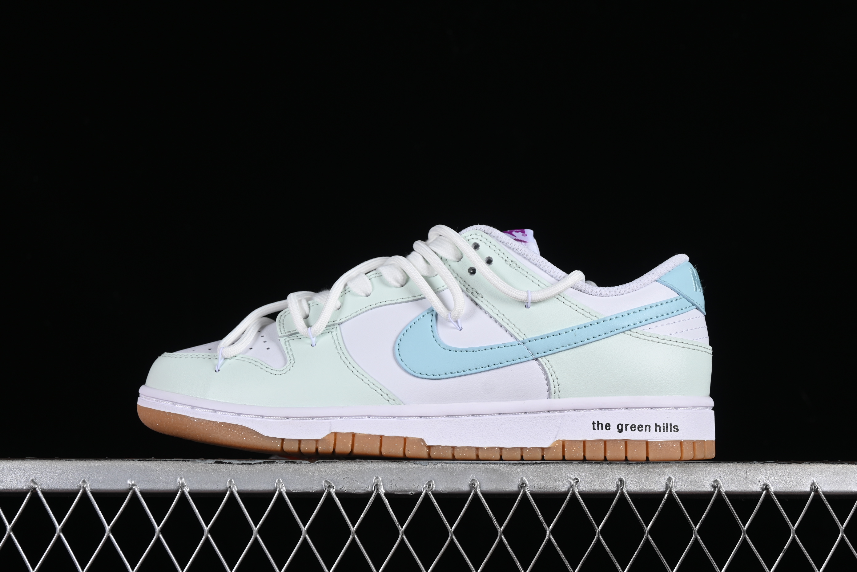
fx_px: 1785
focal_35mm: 75
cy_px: 286
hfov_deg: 27.0
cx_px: 428
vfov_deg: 18.2
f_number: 8
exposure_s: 1/80
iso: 160
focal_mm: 50
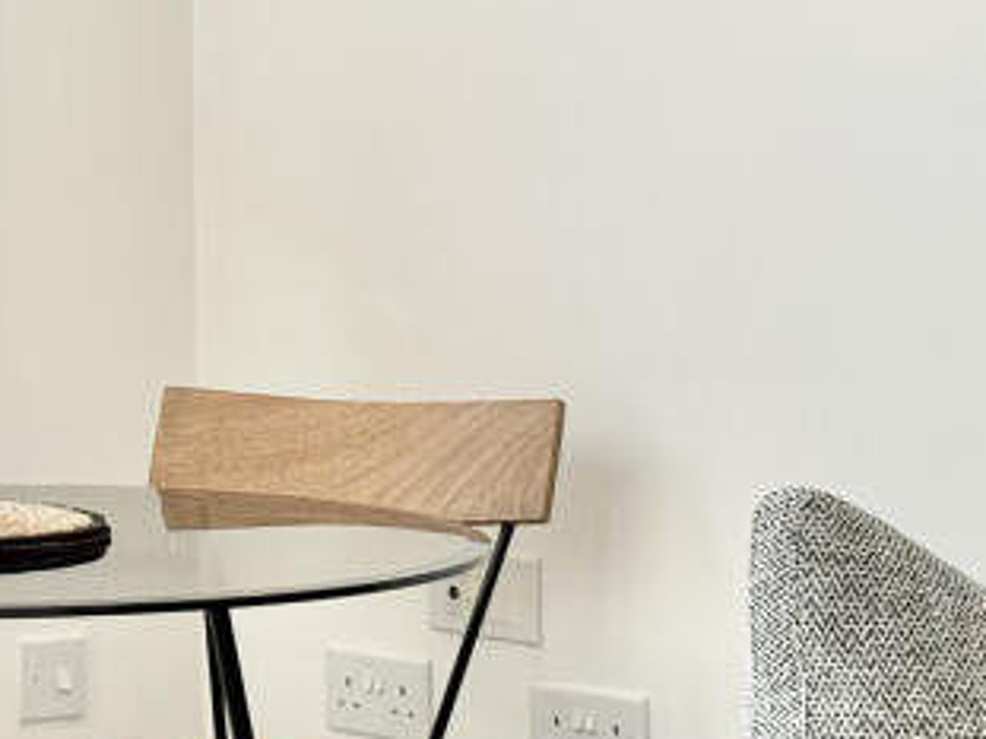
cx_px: -339
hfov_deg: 12.1
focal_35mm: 158
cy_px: 76
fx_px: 4499
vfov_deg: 9.3
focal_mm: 6.76
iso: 64
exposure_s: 1/739
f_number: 1.78
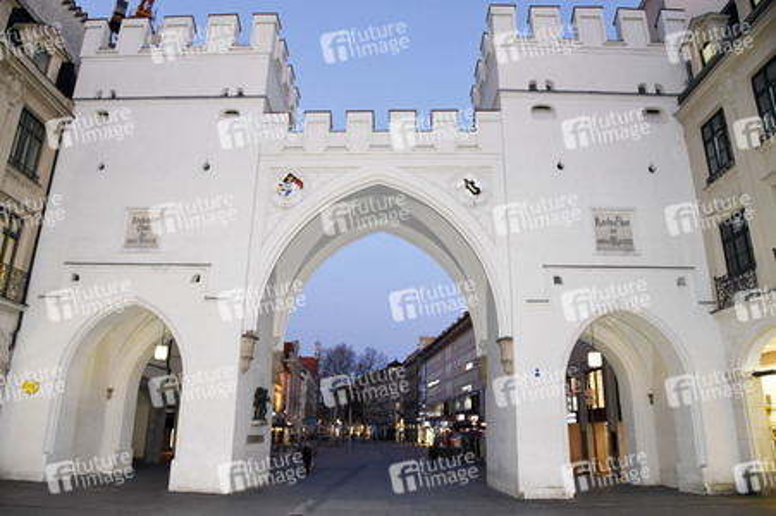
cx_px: 388
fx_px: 517
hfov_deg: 73.8
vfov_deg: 53.1
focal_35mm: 24
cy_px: 258
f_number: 6.3
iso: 3200
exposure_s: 1/60
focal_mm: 24
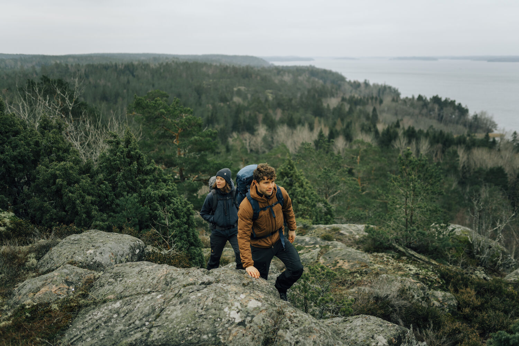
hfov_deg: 54.4
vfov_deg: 37.9
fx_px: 505
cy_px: 173
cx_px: 260
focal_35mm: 35
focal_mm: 35
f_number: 1.4
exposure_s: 1/320
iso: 320
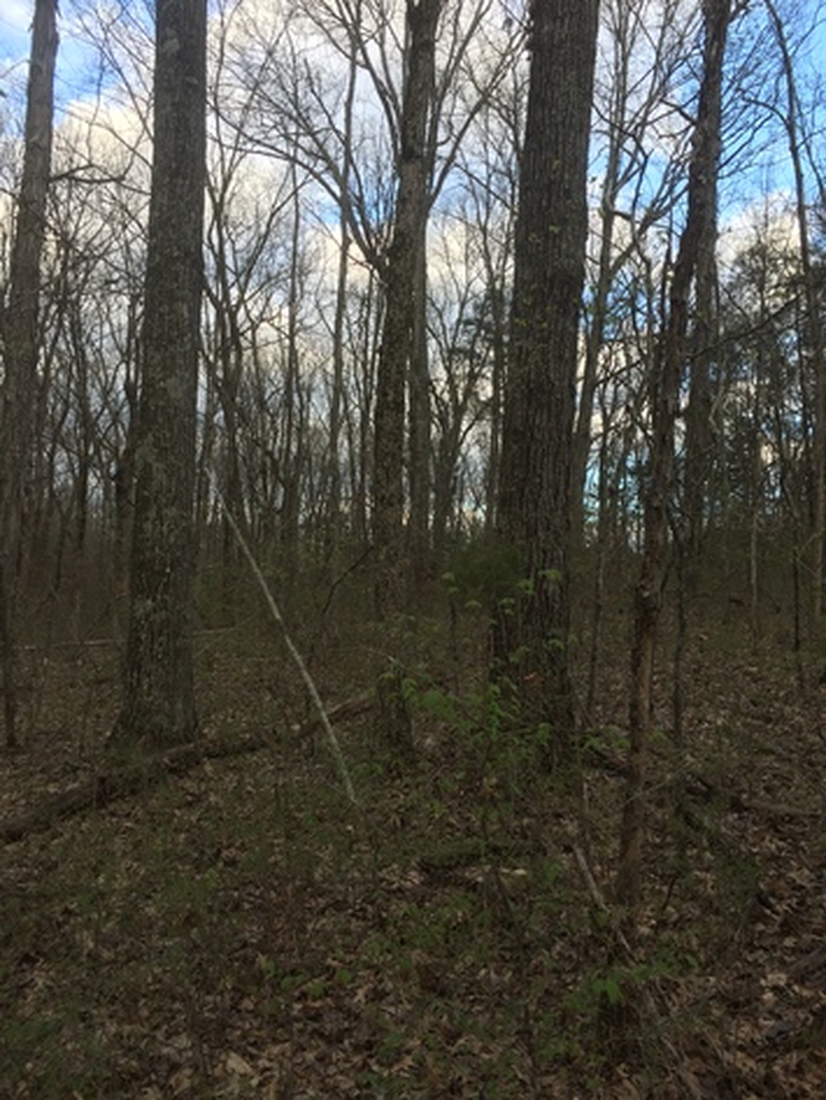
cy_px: 550
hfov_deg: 48.2
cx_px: 413
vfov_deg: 61.6
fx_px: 922
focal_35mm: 29
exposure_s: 1/191
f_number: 2.2
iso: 32
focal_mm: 4.15
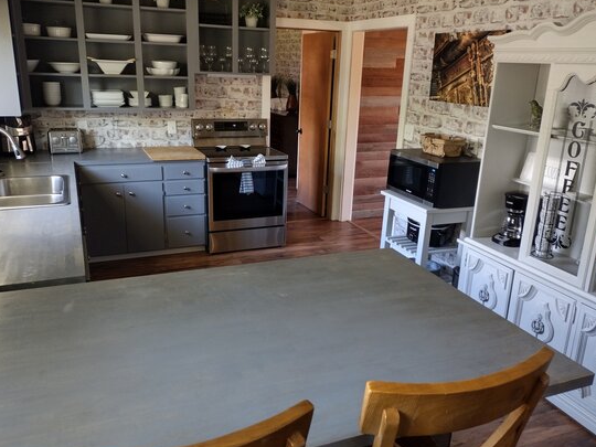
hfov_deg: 56.8
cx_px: 295
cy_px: 231
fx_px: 551
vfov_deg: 44.2
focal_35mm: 32
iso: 481
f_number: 1.7
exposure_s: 1/40
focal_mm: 4.71
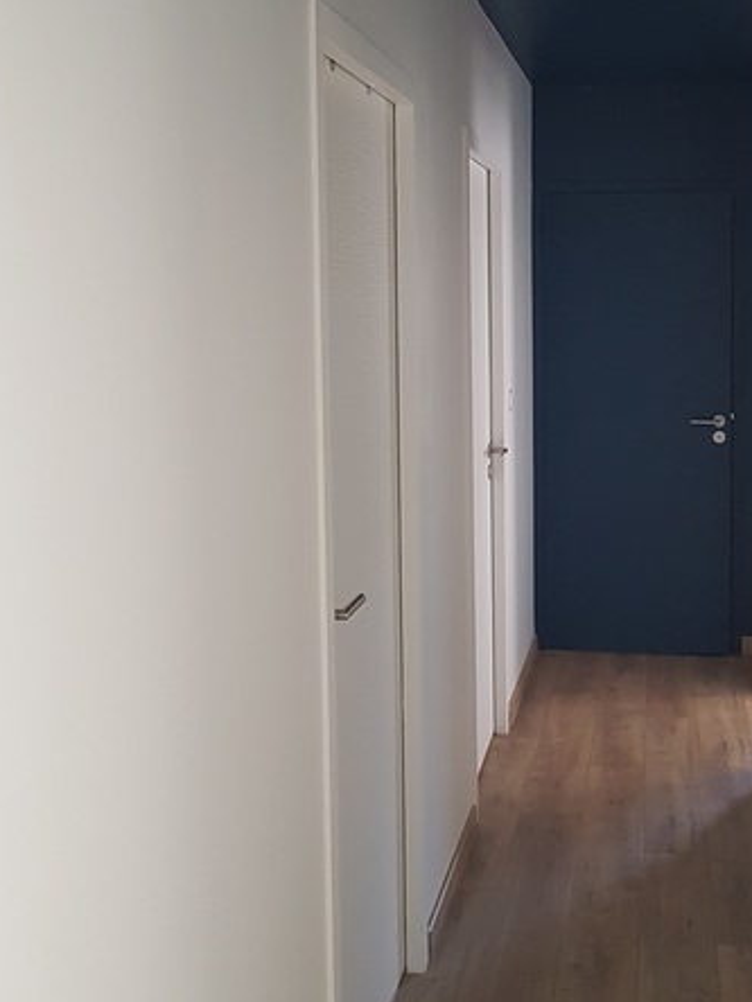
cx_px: 628
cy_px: 393
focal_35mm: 45
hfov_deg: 31.2
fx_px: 1303
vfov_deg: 41.8
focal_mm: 4.2
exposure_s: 1/50
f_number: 1.7
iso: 160
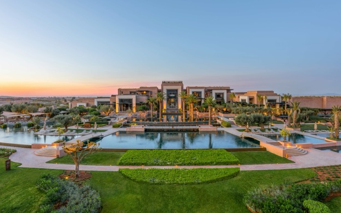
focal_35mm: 21
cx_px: 170
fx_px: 195
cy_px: 97
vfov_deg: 57.2
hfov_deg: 82.3
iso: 64
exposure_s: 1.3
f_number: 11
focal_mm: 20
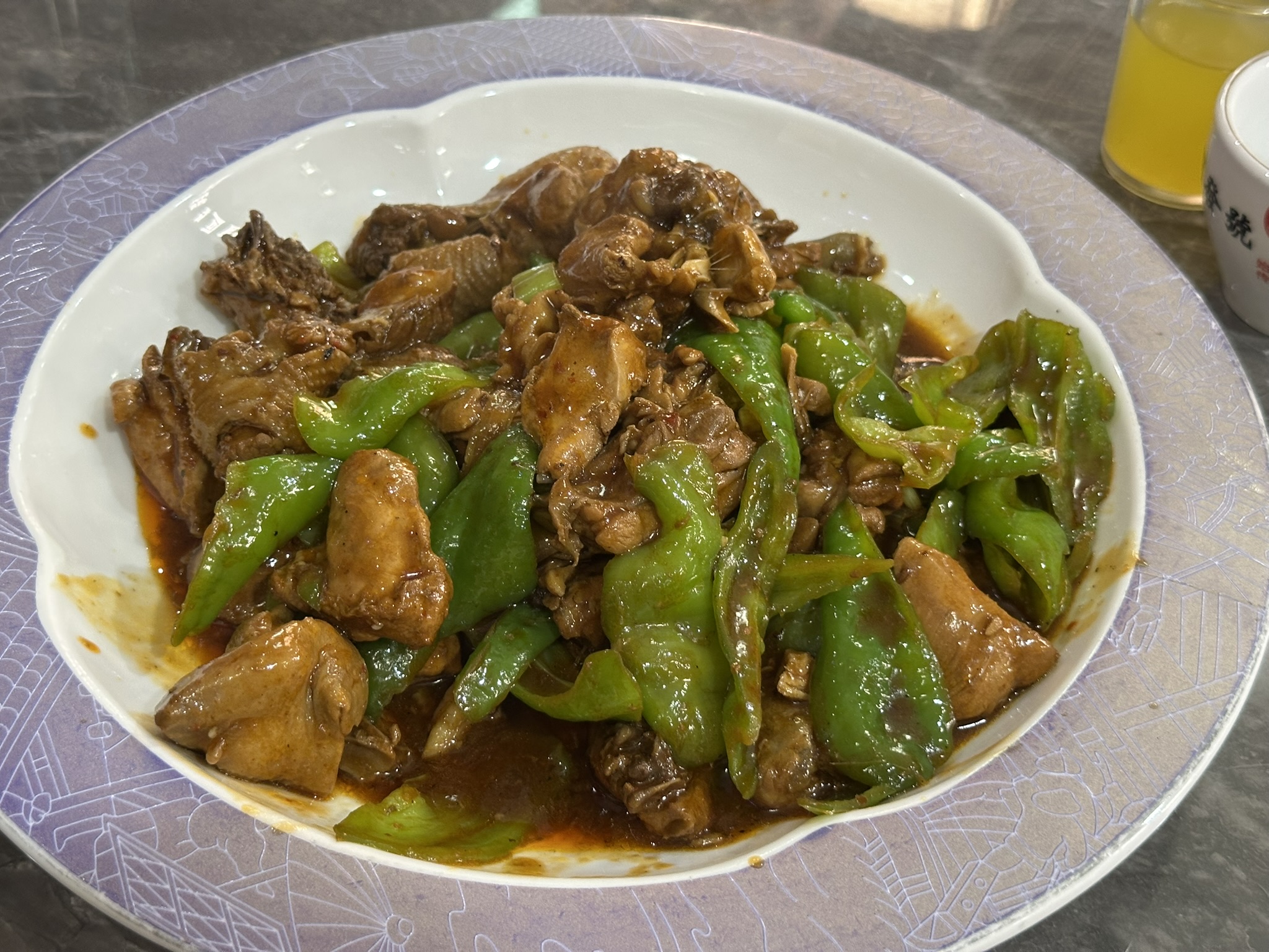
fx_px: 1760
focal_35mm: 48
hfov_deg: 39.7
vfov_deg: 30.3
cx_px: 634
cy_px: 476
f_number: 1.78
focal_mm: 6.86
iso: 160
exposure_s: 1/50
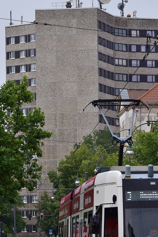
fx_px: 1712
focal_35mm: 260
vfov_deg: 7.9
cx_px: 125
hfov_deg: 5.3
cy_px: 171
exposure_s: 1/640
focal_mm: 85
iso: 320
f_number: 8
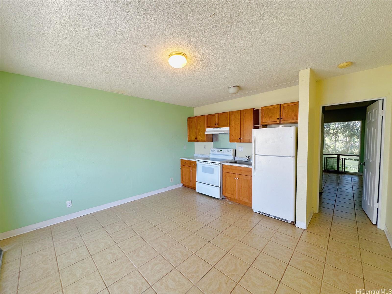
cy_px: 147
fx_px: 159
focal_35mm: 14
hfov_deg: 102.1
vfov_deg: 85.7
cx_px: 196
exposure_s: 1/120
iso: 80
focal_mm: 2.22
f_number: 2.2
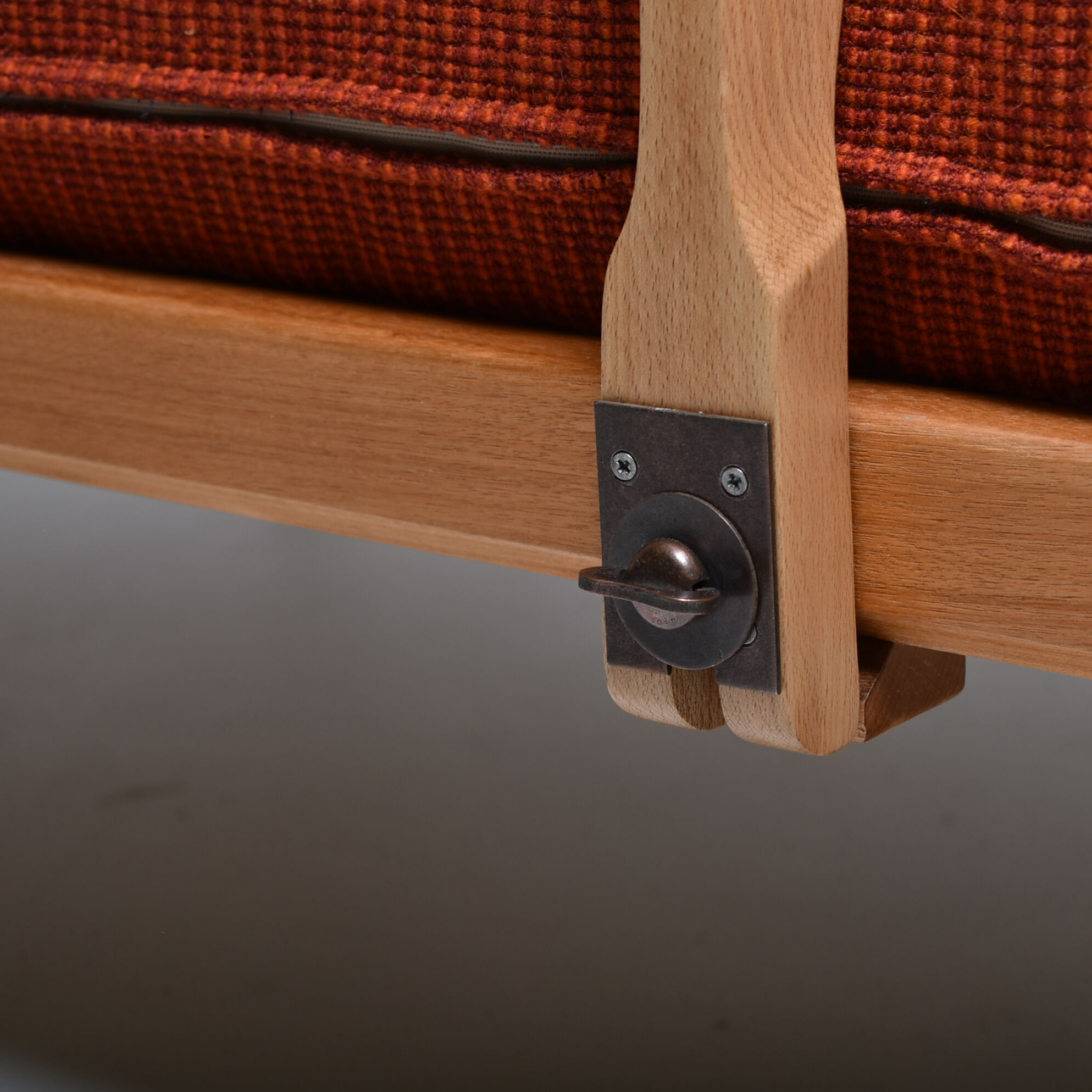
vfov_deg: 16.5
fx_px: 3770
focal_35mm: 106
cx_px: 769
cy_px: 544
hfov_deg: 16.4
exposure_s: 1/200
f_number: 5.6
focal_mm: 55
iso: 100
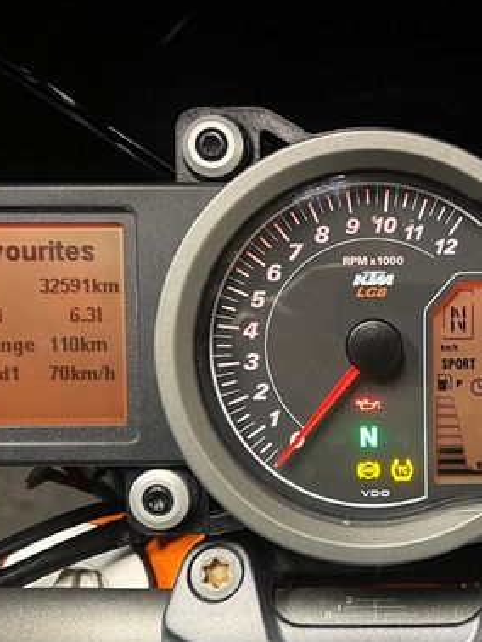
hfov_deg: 32.0
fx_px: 816
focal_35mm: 44
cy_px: 360
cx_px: 387
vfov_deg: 42.8
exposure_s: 1/50
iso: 160
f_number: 1.6
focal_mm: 5.1
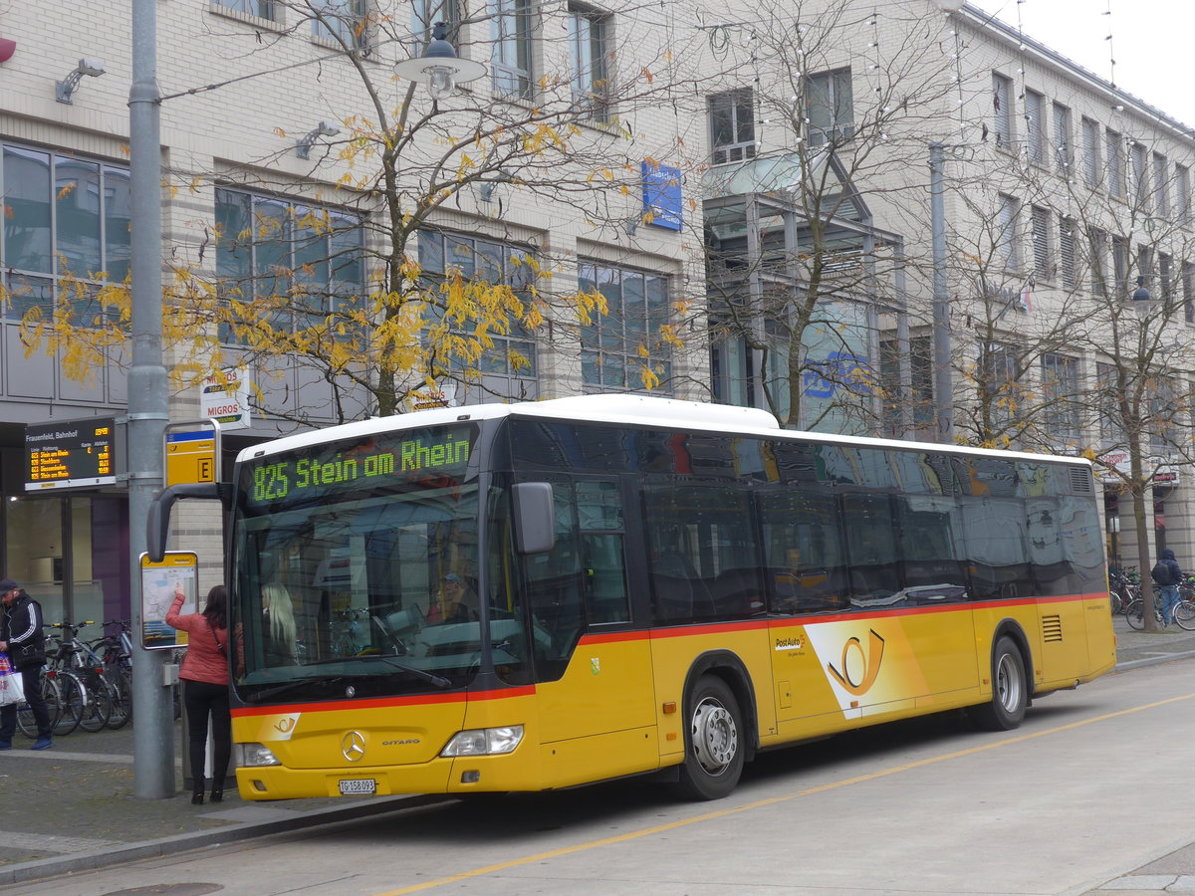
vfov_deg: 26.6
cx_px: 598
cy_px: 448
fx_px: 1899
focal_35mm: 55
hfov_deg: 34.9
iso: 80
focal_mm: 11.3
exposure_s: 1/125
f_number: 3.4
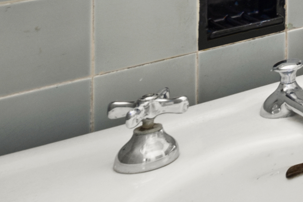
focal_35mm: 90
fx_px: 758
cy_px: -186
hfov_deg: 13.8
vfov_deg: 13.3
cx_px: 768
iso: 200
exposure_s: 1.3
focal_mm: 15
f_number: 11
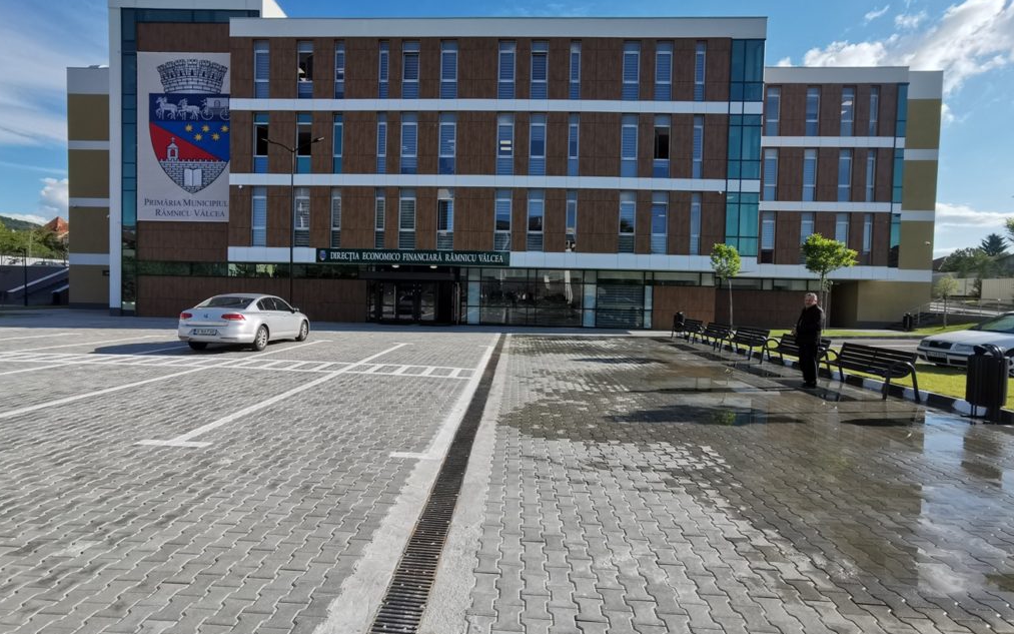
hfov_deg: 88.0
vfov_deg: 62.2
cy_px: 313
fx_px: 525
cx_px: 491
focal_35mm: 19
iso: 50
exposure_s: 1/1479
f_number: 2.2
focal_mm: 2.23
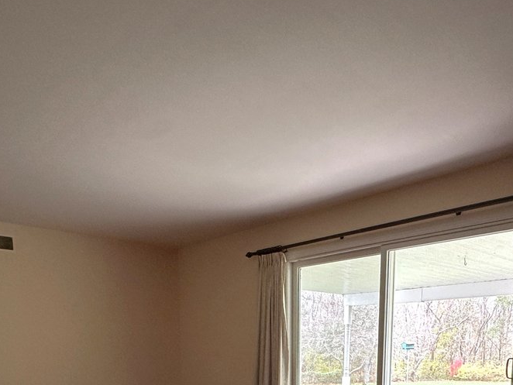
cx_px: 280
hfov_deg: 56.7
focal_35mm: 32
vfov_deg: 37.5
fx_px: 474
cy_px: 416
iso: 200
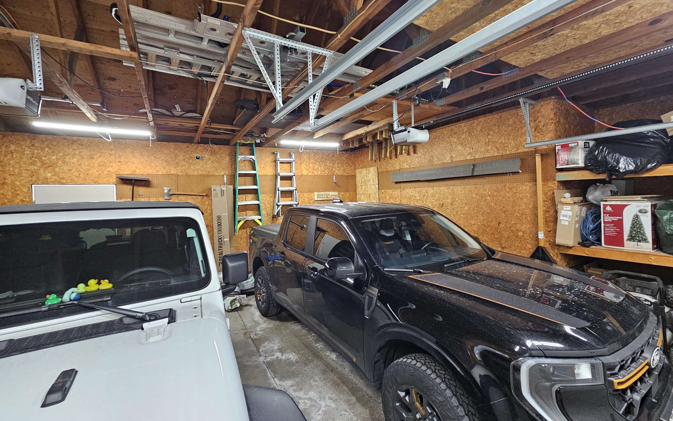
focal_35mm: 14
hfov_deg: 105.3
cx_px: 336
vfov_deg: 78.5
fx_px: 257
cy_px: 196
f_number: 2.2
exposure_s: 1/30
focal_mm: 2.2
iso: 320
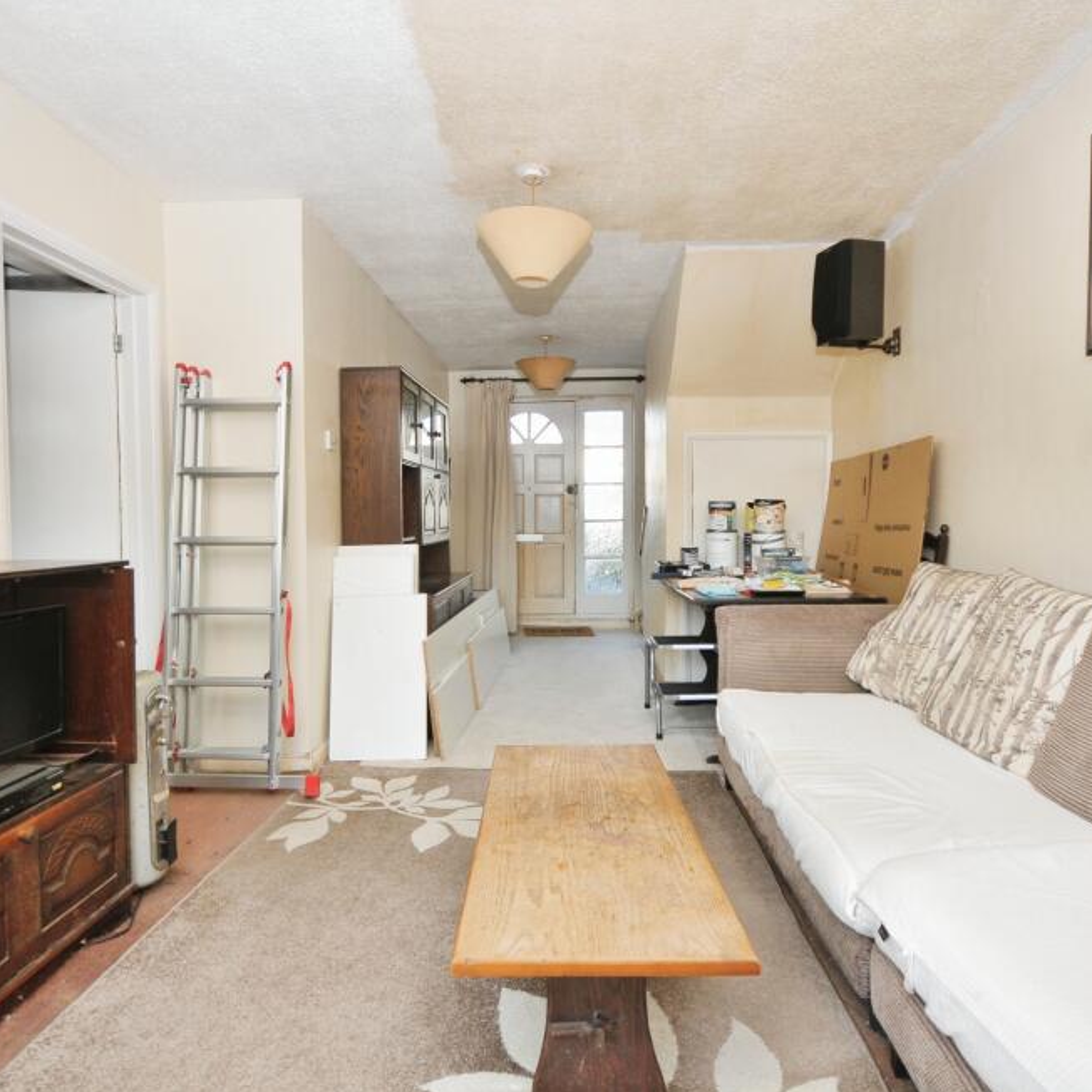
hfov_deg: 74.8
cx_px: 521
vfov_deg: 74.8
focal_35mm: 20
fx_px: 714
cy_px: 529
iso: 200
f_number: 5
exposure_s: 1/60
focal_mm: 10
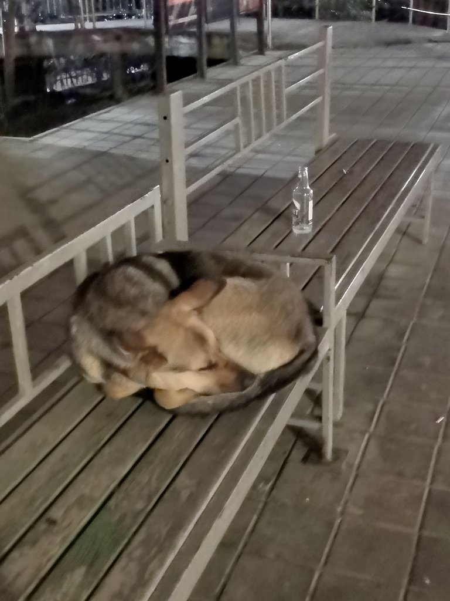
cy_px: 300
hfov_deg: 30.3
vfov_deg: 39.7
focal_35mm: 48
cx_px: 225
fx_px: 832
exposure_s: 1/12.5
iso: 3200
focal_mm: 3.95
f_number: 1.8
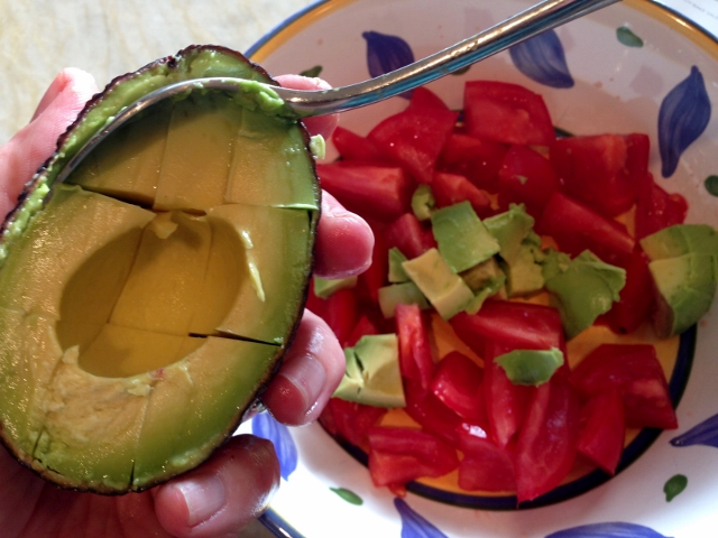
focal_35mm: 33
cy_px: 269
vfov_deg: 42.9
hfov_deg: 55.4
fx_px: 684
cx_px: 359
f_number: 2.4
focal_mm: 4.12
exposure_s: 1/30
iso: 64
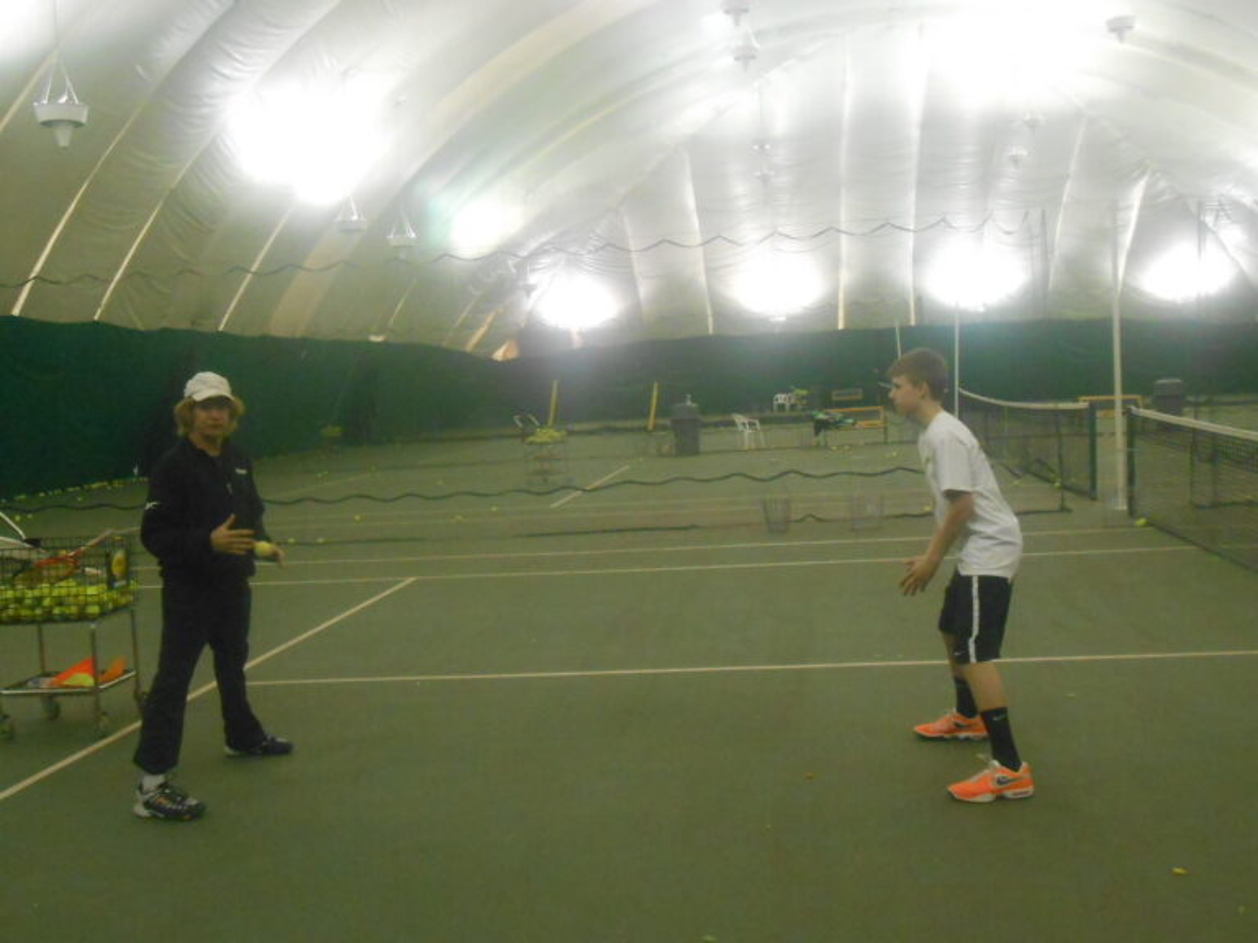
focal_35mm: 38
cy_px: 472
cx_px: 629
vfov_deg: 37.7
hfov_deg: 49.0
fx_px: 1381
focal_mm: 6.8
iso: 800
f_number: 4.2
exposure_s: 1/60
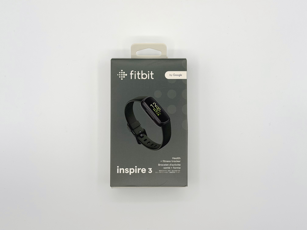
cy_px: 115
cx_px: 154
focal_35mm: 48
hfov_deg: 39.7
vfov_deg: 30.3
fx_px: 426
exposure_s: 1/371
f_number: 1.78
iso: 64
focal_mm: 6.76
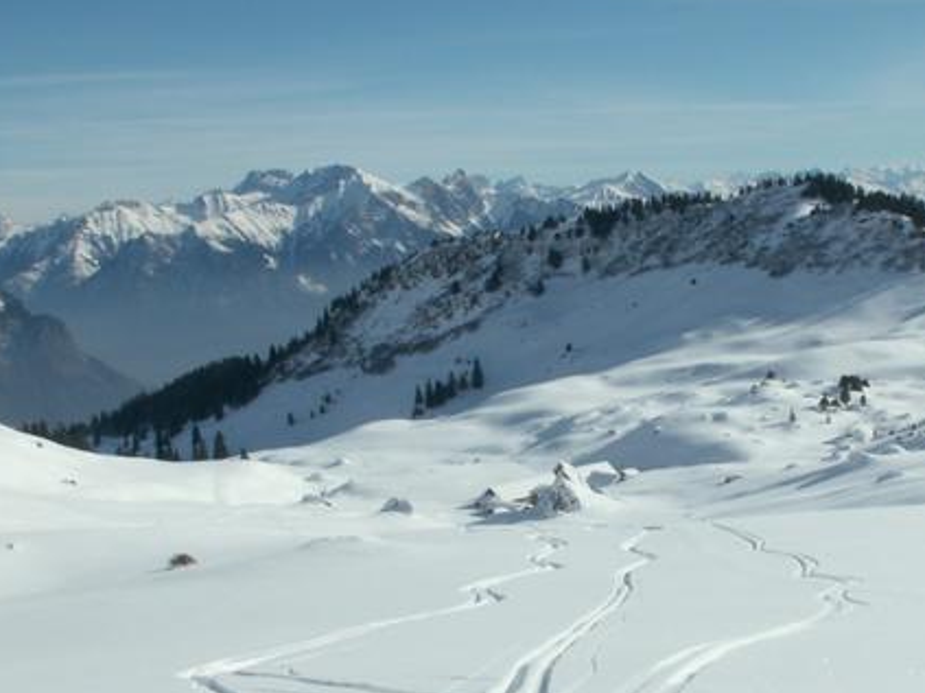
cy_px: 431
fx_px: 1416
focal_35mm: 53
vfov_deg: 27.4
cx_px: 608
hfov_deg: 35.9
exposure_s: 1/400
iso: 50
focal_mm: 5.86
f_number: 8
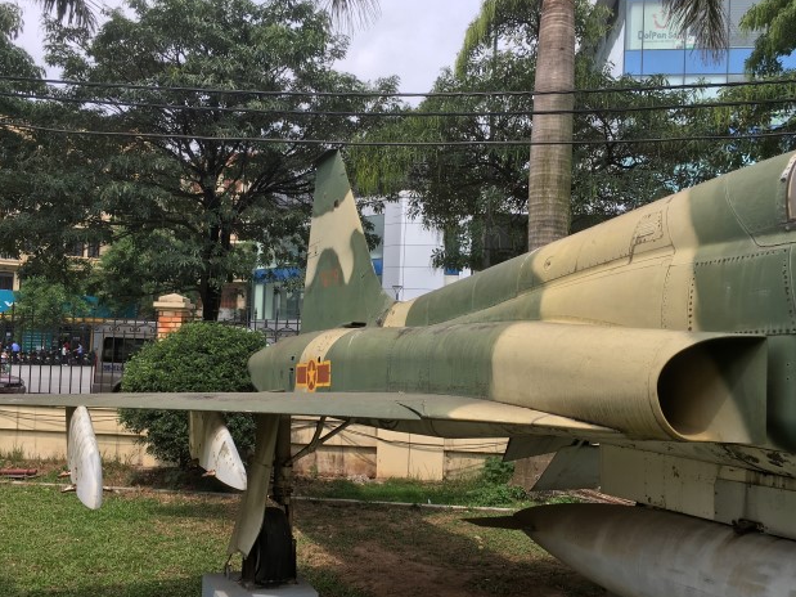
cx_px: 372
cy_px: 328
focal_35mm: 35
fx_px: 805
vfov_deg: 40.6
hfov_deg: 52.6
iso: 25
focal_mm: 4.15
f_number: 2.2
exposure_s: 1/686
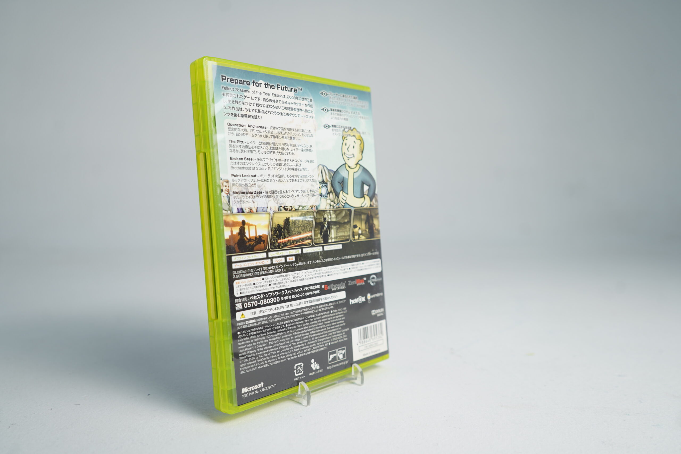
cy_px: 227
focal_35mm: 28
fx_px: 530
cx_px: 340
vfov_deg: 46.4
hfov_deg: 65.5
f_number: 4.5
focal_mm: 28
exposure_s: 1/30
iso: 100
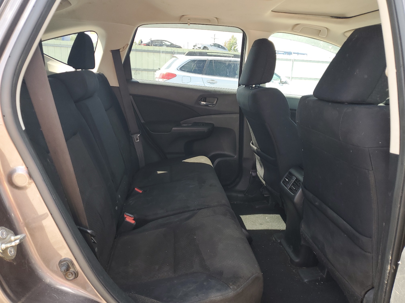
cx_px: 202
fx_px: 304
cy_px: 152
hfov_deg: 67.3
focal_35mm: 26
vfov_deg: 53.1
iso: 50
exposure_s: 1/164
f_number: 1.5
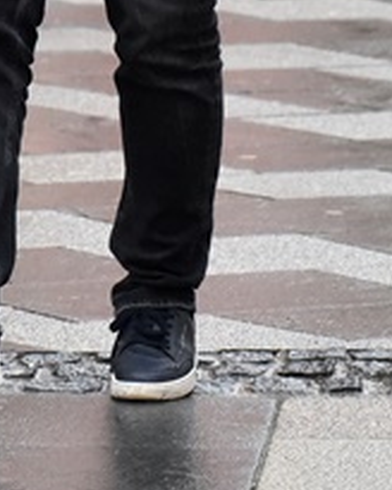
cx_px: 483
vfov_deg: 2.7
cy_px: -261
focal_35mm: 726
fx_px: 10529
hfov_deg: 2.1
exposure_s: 1/1600
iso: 4000
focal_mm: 155
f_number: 5.6
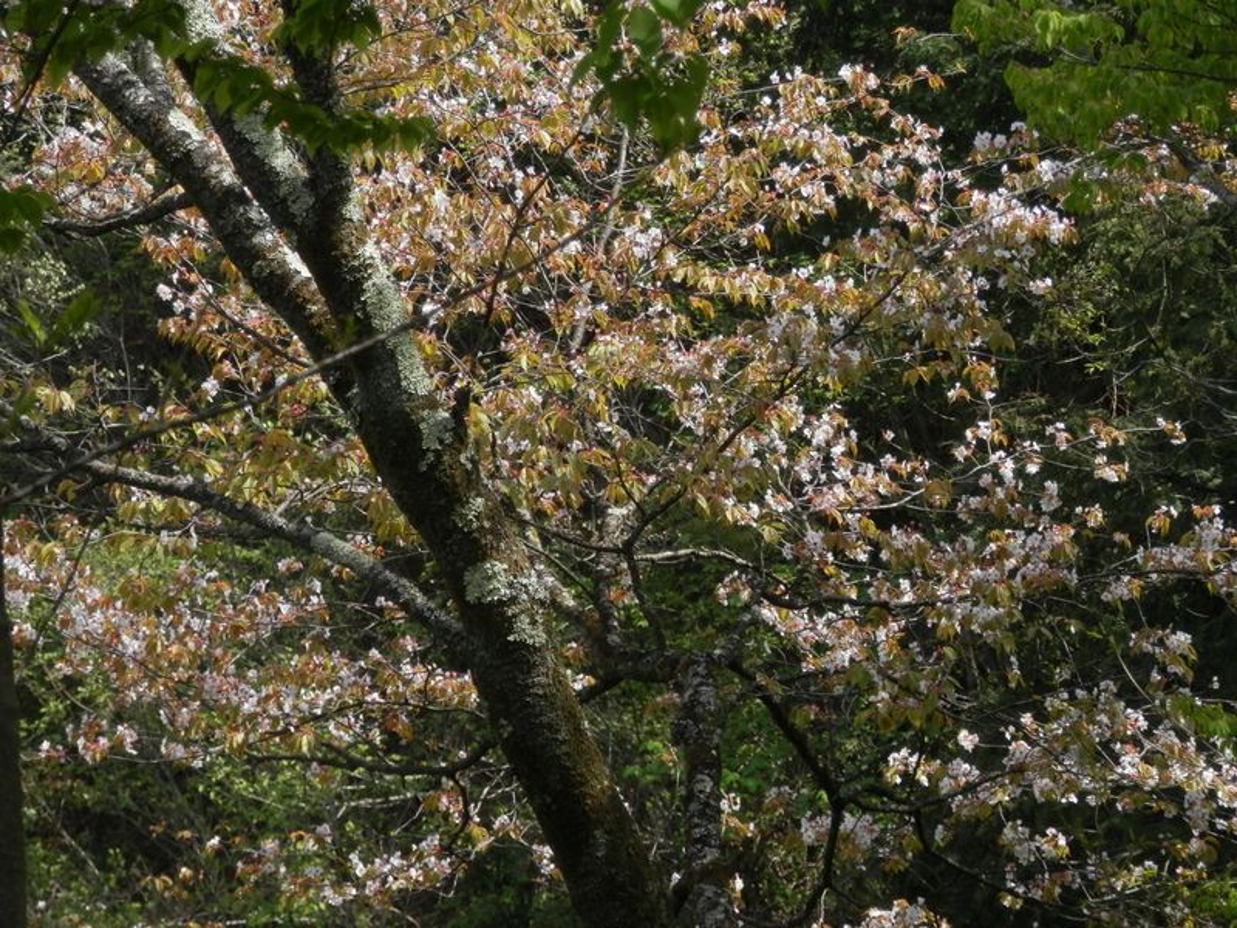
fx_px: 6611
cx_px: 618
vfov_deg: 8.0
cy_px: 464
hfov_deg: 10.7
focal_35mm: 185
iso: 80
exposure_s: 1/200
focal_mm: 33.2
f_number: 5.8
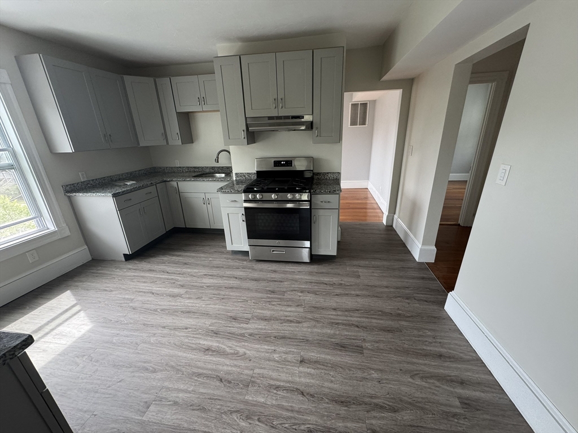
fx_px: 234
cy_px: 216
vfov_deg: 85.7
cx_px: 289
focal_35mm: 14
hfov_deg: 102.1
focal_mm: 2.22
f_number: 2.2
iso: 160
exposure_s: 1/99
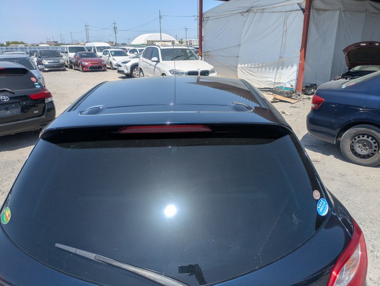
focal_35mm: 25
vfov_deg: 54.9
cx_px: 190
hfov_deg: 69.4
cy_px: 143
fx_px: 275
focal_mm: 5.43
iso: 45
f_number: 1.89
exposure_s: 1/2155
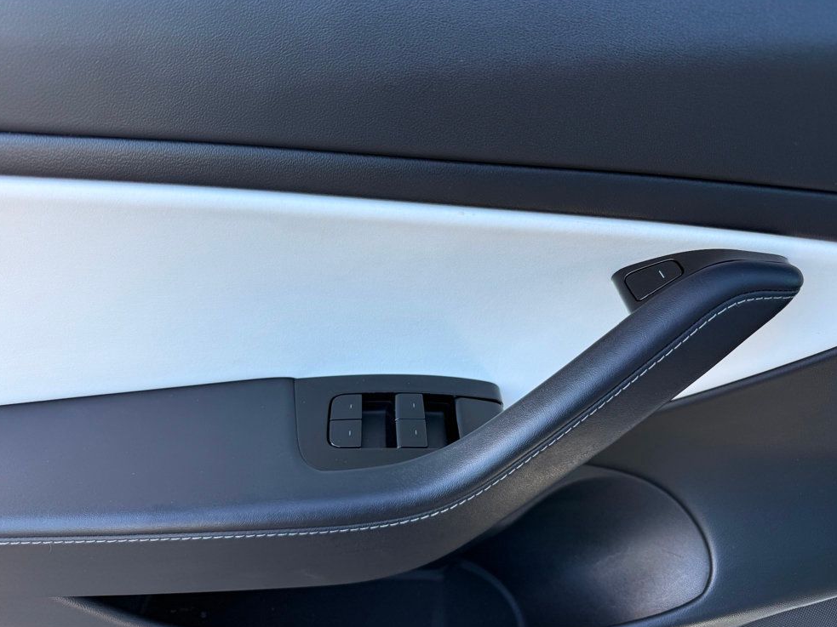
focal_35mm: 25
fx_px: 604
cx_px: 430
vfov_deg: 54.9
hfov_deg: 69.4
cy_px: 309
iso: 80
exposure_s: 1/363
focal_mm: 6.76
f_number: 1.78
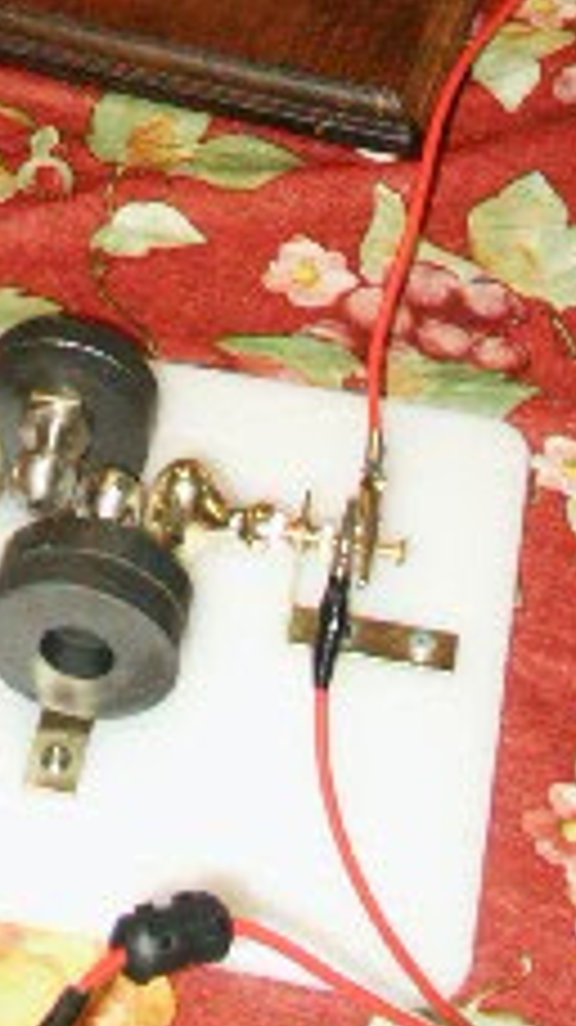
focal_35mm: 107
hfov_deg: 11.1
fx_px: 2910
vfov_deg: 18.7
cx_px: -81
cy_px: -261
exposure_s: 1/45
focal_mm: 7.18
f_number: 3
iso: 200
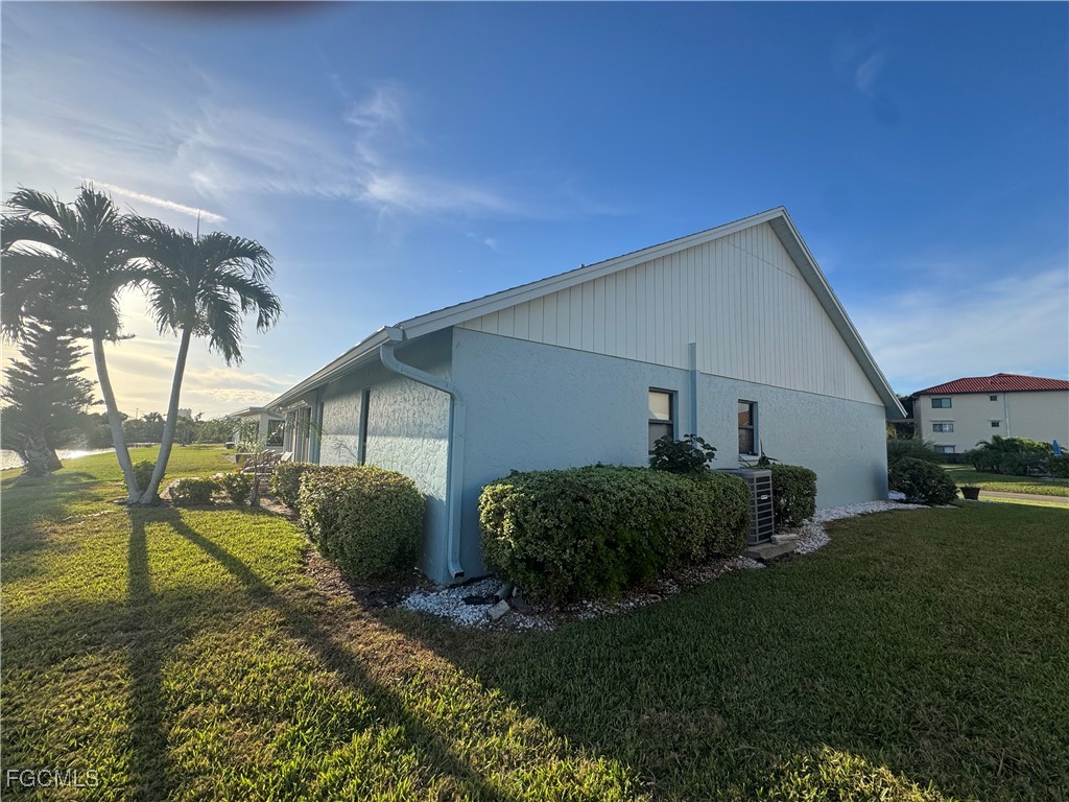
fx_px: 432
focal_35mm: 14
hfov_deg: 102.1
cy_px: 401
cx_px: 534
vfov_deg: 85.7
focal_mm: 2.22
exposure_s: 1/1256
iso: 50
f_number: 2.2
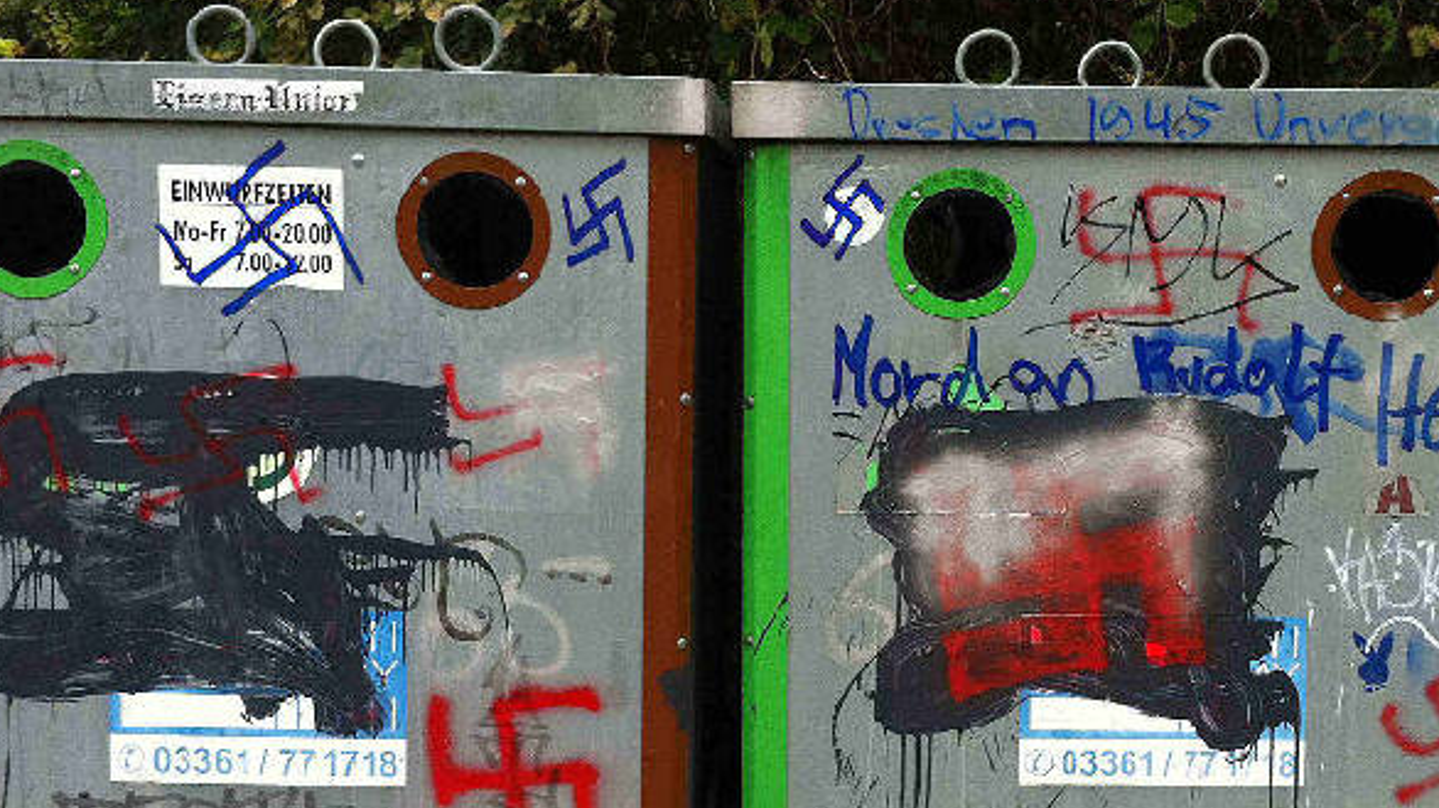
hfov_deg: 41.3
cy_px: 494
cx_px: 715
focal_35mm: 50
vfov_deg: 23.9
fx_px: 1907
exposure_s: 1/40
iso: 80
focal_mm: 3.85
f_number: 2.8
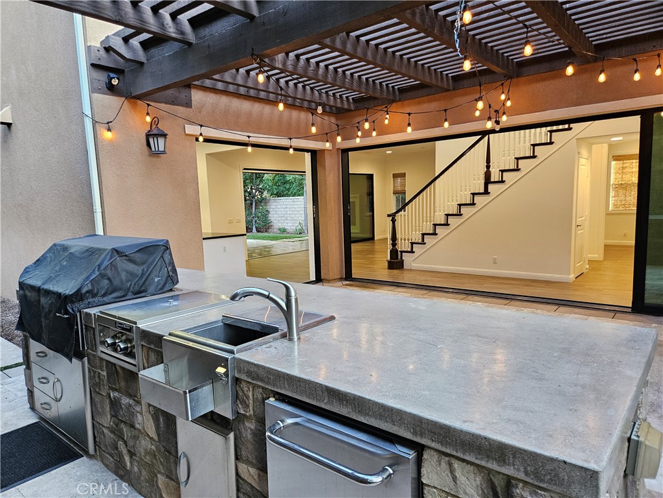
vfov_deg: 58.9
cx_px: 332
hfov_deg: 73.9
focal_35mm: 23
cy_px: 249
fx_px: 441
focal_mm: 5.4
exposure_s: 1/120
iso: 250
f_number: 1.8
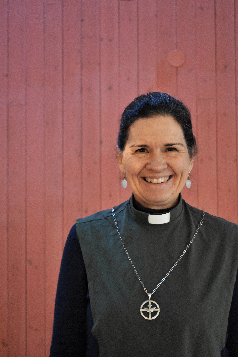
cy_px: 178
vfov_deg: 35.1
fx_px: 565
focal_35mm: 57
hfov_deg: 23.8
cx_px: 119
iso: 6400
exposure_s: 1/40
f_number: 5
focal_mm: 38
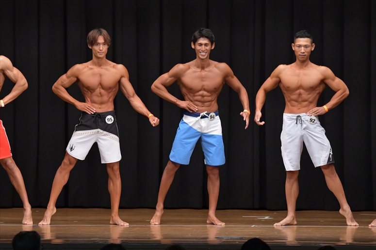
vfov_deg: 6.8
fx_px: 2109
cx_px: 188
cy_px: 125
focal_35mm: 202
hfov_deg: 10.2
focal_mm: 135
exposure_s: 1/400
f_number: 5.6
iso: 6400
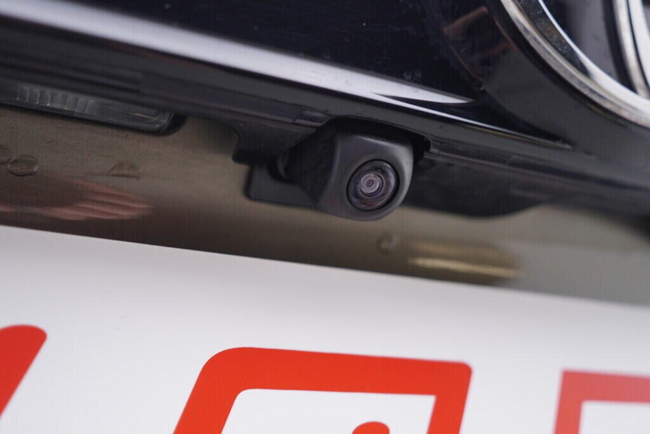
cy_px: 217
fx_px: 650
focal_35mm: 36
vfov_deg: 36.9
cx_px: 325
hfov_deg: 53.1
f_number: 2.8
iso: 160
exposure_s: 1/40
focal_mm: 24
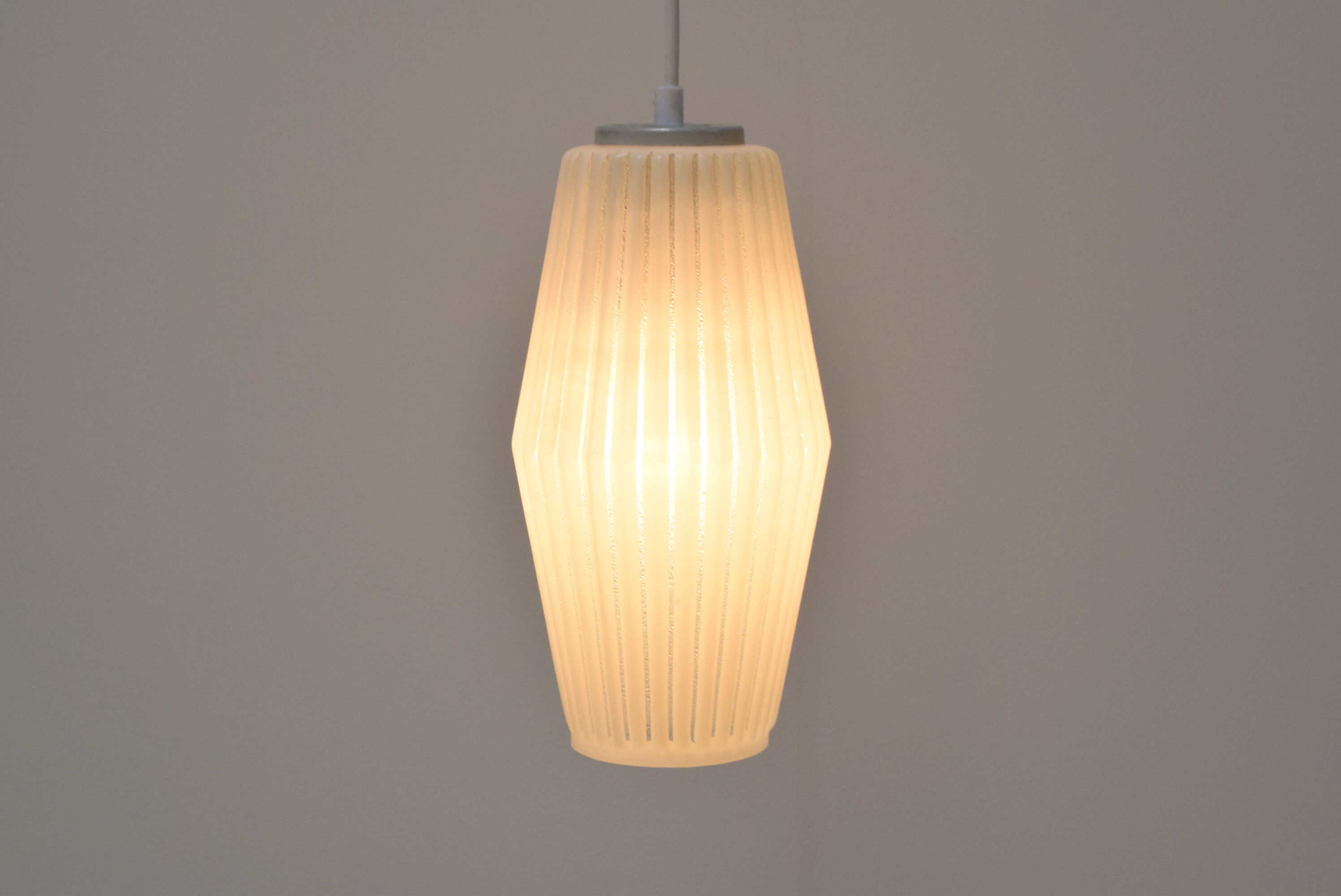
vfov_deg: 19.0
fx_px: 2684
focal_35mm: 72
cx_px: 670
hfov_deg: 28.1
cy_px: 448
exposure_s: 1/100
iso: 1600
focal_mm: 48
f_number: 14
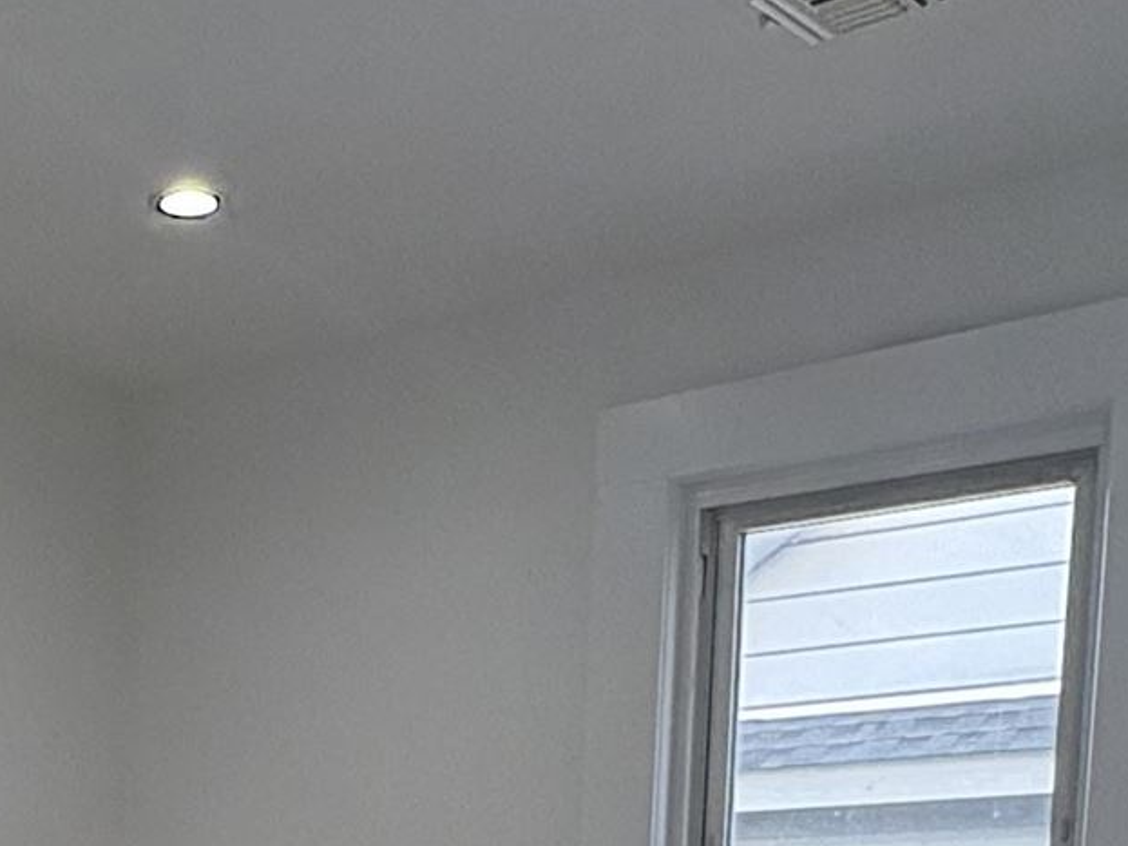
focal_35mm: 69
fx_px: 2248
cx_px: 38
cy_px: 1286
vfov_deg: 18.7
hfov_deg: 26.8
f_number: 2.2
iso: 80
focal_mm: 2.22
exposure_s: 1/128
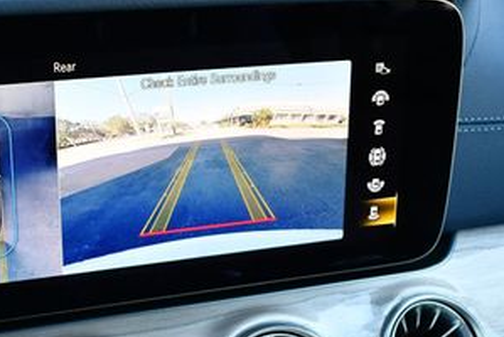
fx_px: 1079
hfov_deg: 26.1
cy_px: 305
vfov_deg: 17.5
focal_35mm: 77
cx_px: 153
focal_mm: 18
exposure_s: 1/250
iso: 720
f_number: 3.5
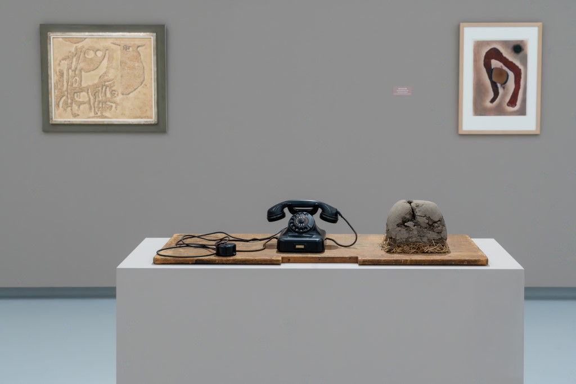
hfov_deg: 38.9
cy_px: 192
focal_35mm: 51
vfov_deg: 26.5
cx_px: 288
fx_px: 816
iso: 2500
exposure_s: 1/30
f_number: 8
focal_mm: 51
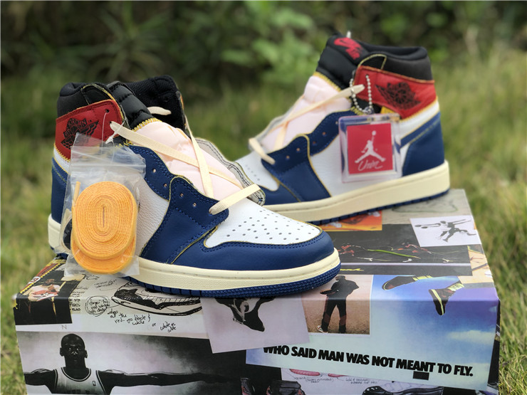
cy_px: 198
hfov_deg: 36.8
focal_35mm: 52
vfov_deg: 28.0
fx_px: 792
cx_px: 264
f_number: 2.4
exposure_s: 1/203
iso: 16
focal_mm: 6
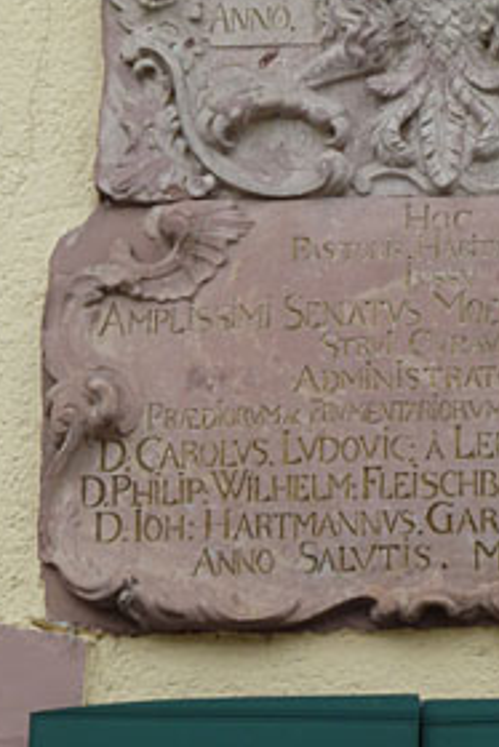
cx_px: 432
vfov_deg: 7.2
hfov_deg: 4.8
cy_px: 205
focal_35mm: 285
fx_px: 5918
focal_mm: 21
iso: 80
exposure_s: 1/160
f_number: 4.4
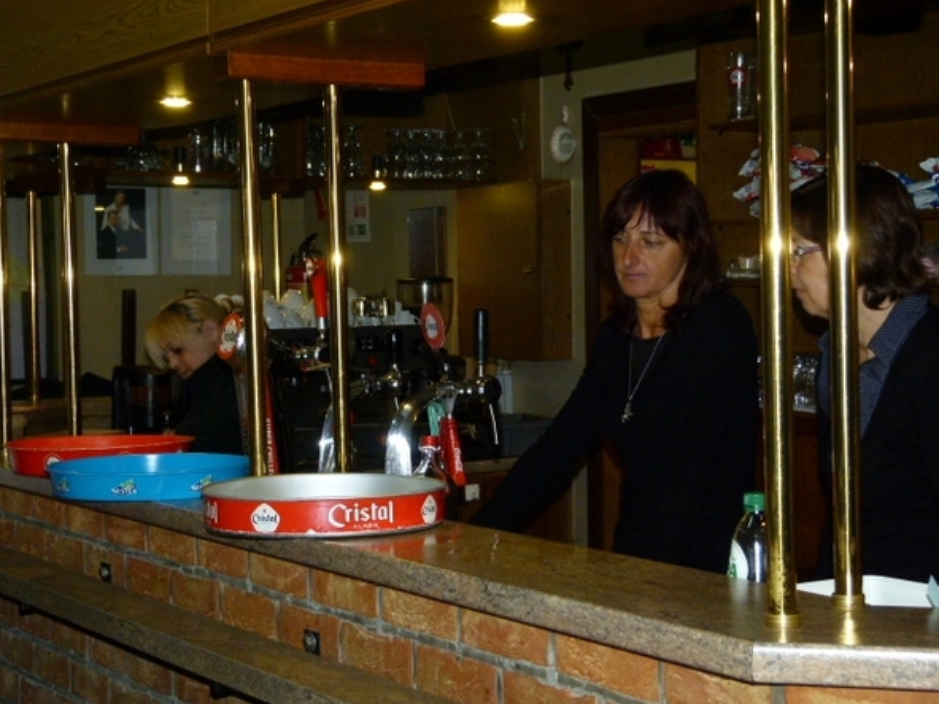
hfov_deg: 29.8
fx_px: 1763
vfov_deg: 22.6
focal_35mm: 65
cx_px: 467
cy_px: 353
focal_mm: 11.6
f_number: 3.3
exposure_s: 1/50
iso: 250
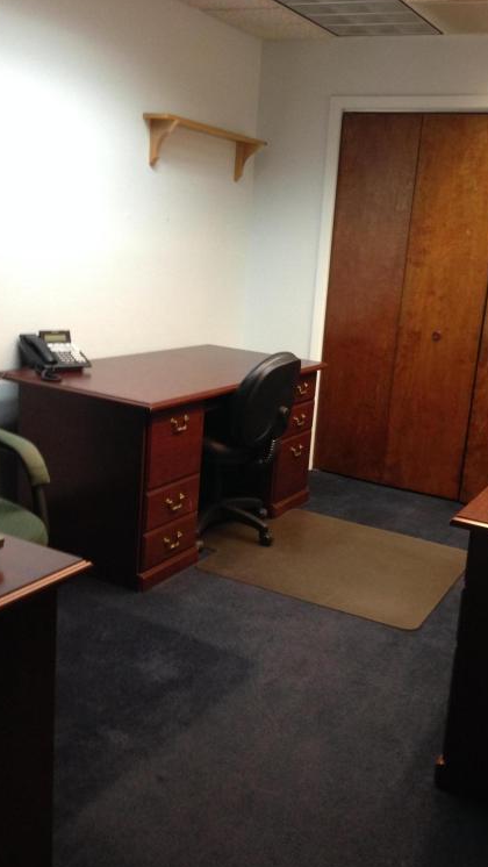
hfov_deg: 31.9
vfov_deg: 54.0
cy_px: 436
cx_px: 301
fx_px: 851
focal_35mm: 37
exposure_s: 1/20
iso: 160
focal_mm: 4.12
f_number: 2.4
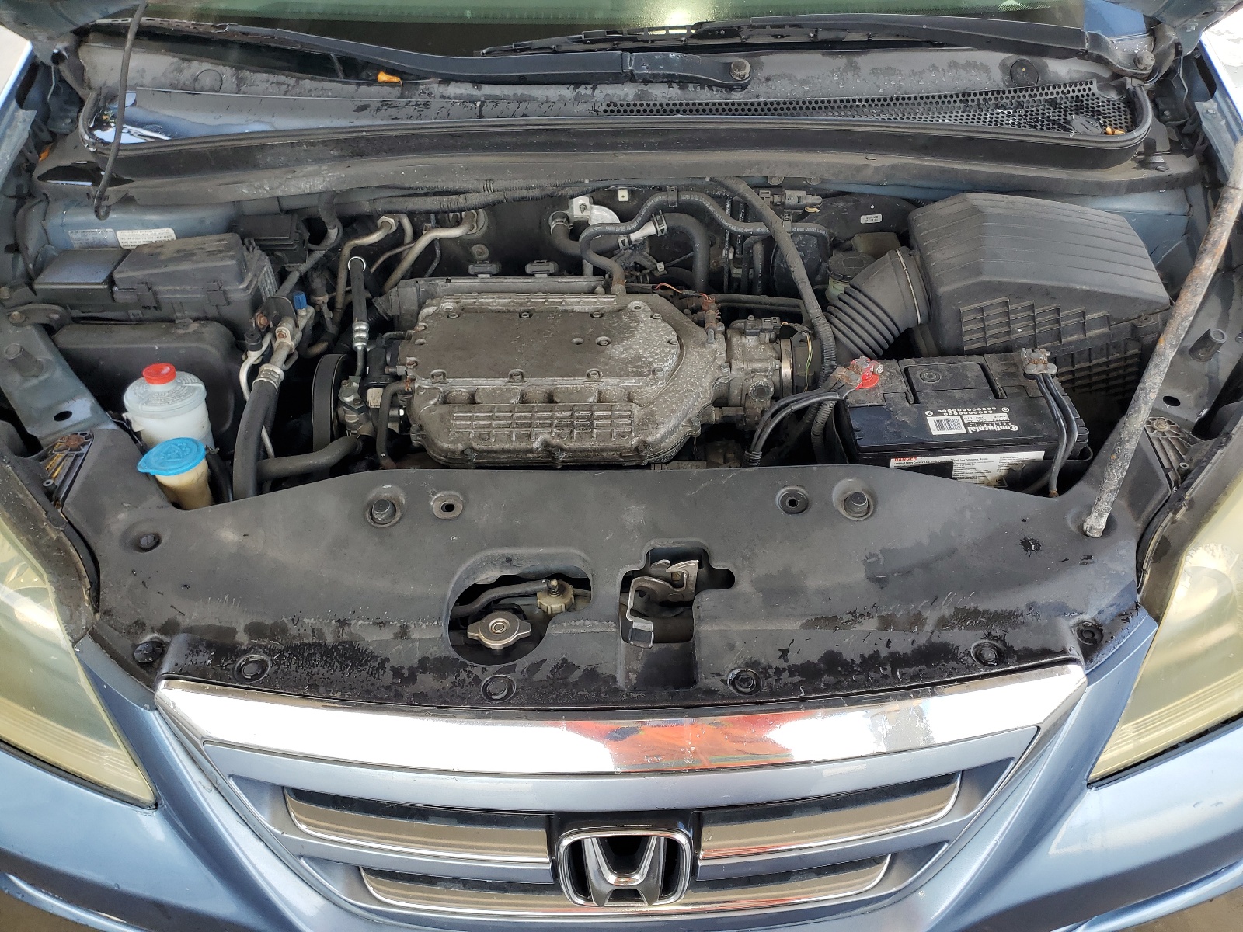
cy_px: 466
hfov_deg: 67.3
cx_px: 622
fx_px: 934
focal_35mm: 26
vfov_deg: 53.1
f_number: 1.5
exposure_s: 1/323
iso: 50
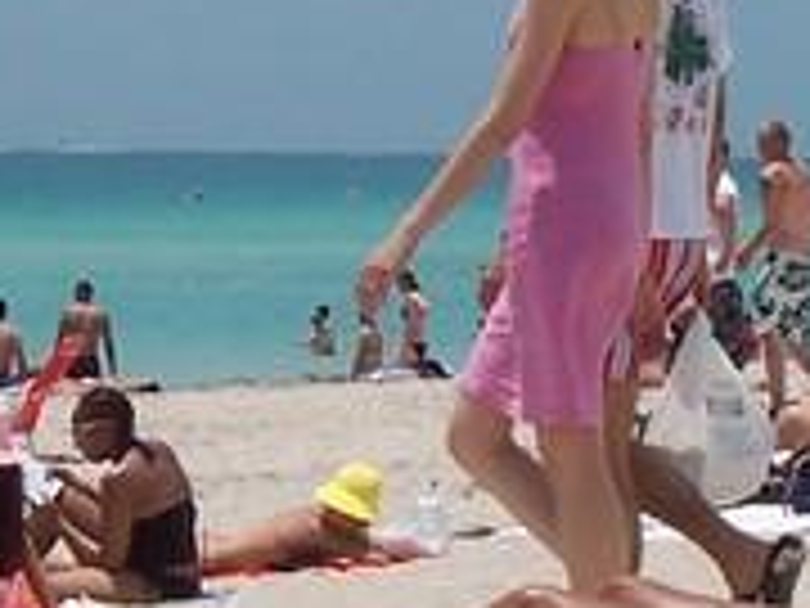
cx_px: 274
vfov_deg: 3.8
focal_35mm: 395
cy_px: 374
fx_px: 9243
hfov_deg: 5.0
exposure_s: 1/350
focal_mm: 16.8
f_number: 9.5
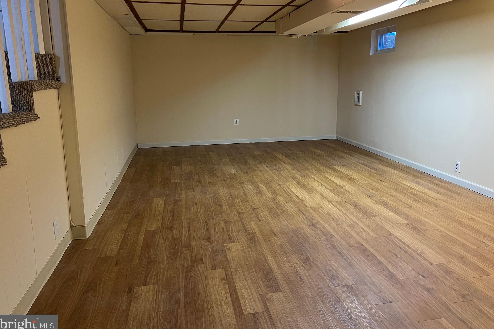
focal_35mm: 28
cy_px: 143
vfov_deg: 46.3
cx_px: 251
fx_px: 384
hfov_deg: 65.5
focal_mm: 5.7
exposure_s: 1/60
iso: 250
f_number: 1.5
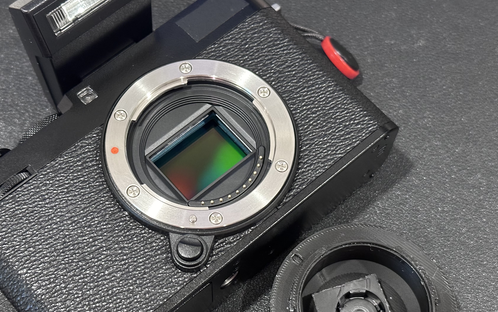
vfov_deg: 21.2
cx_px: 232
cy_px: 204
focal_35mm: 61
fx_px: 828
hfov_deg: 33.5
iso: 500
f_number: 1.78
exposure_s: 1/31
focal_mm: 6.86
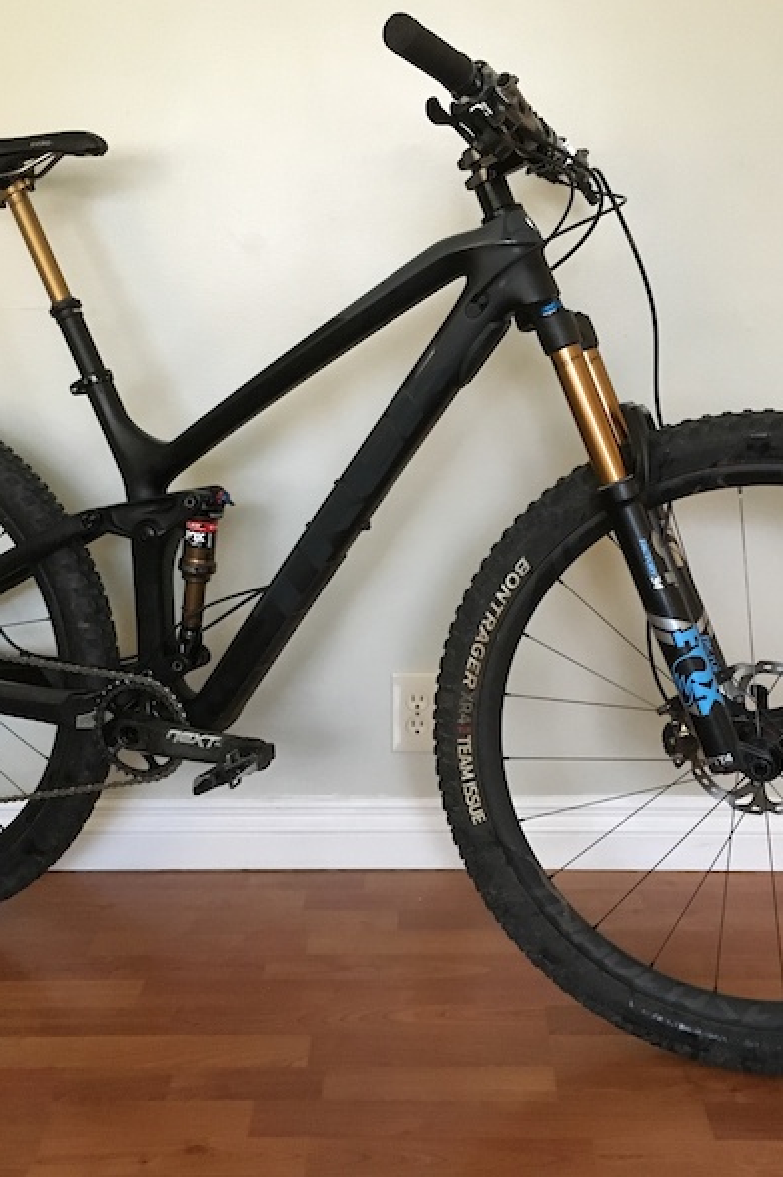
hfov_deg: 32.6
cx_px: 403
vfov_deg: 47.4
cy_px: 580
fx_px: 1339
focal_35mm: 41
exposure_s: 1/15
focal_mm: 4.15
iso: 320
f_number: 2.2
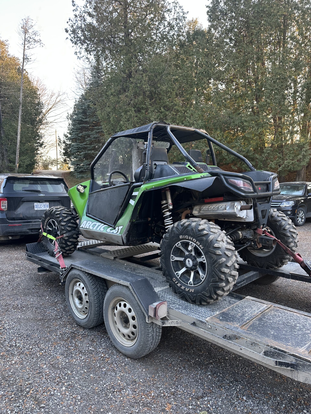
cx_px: 156
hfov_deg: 56.8
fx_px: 287
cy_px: 207
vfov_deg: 71.6
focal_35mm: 24
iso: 80
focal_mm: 6.86
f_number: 1.78
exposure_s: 1/123
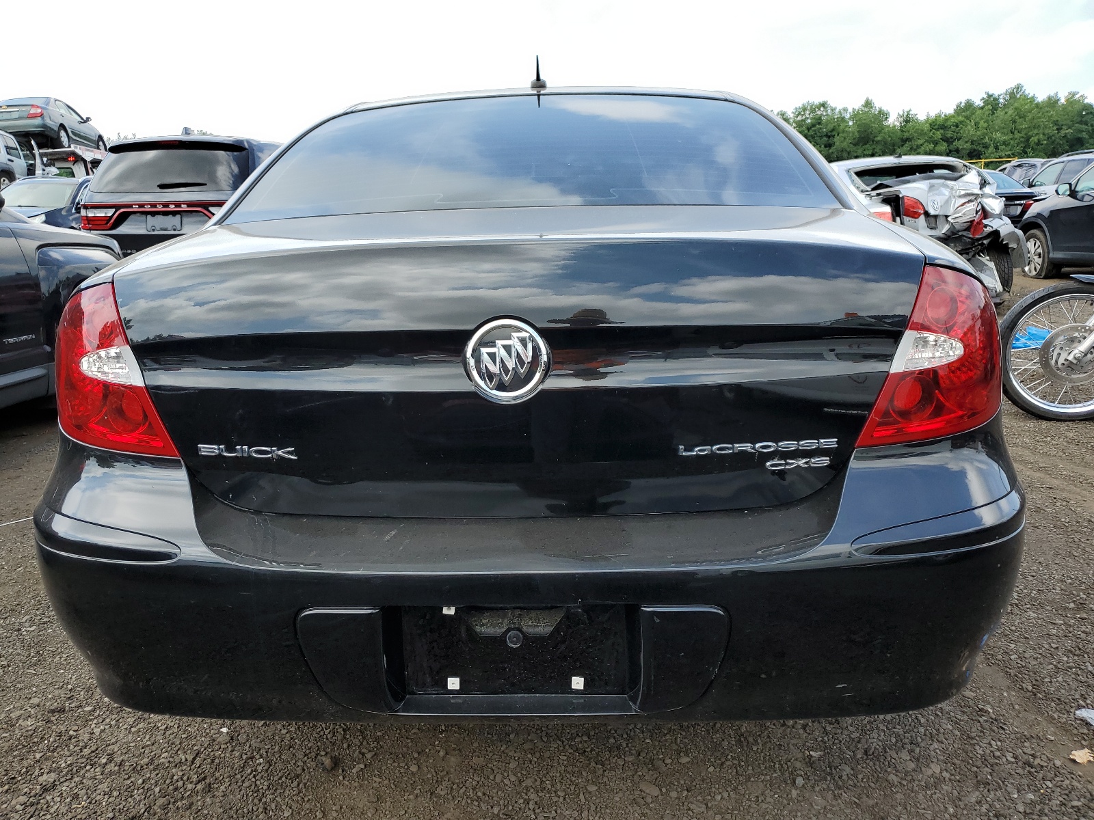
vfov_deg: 53.1
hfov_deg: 67.3
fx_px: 822
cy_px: 410
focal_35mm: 26
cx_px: 547
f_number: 1.5
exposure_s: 1/1111
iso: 50
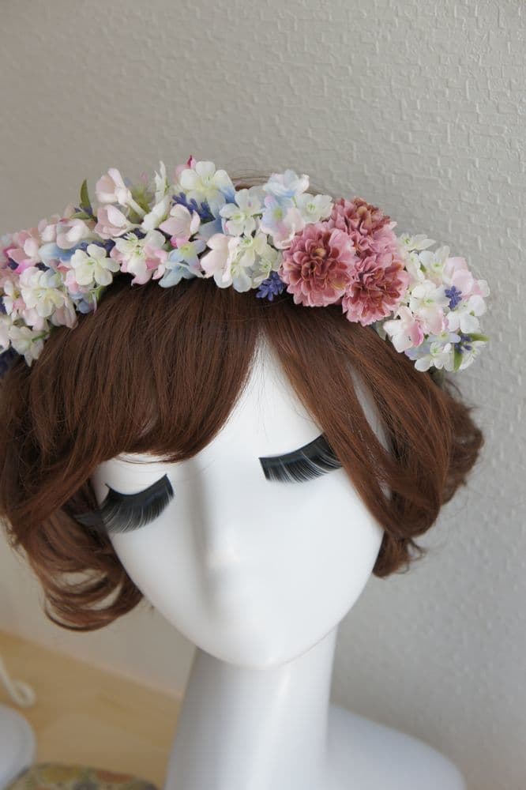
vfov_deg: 31.2
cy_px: 395
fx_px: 1414
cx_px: 263
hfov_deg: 21.1
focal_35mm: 64
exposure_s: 1/125
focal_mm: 43
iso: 200
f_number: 5.6
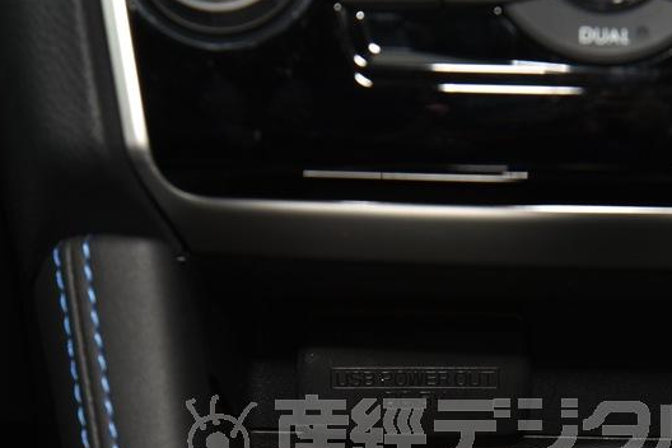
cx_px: 456
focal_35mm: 165
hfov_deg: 12.4
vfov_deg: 8.3
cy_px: 431
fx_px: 3080
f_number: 8
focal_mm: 85
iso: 400
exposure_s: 1/100
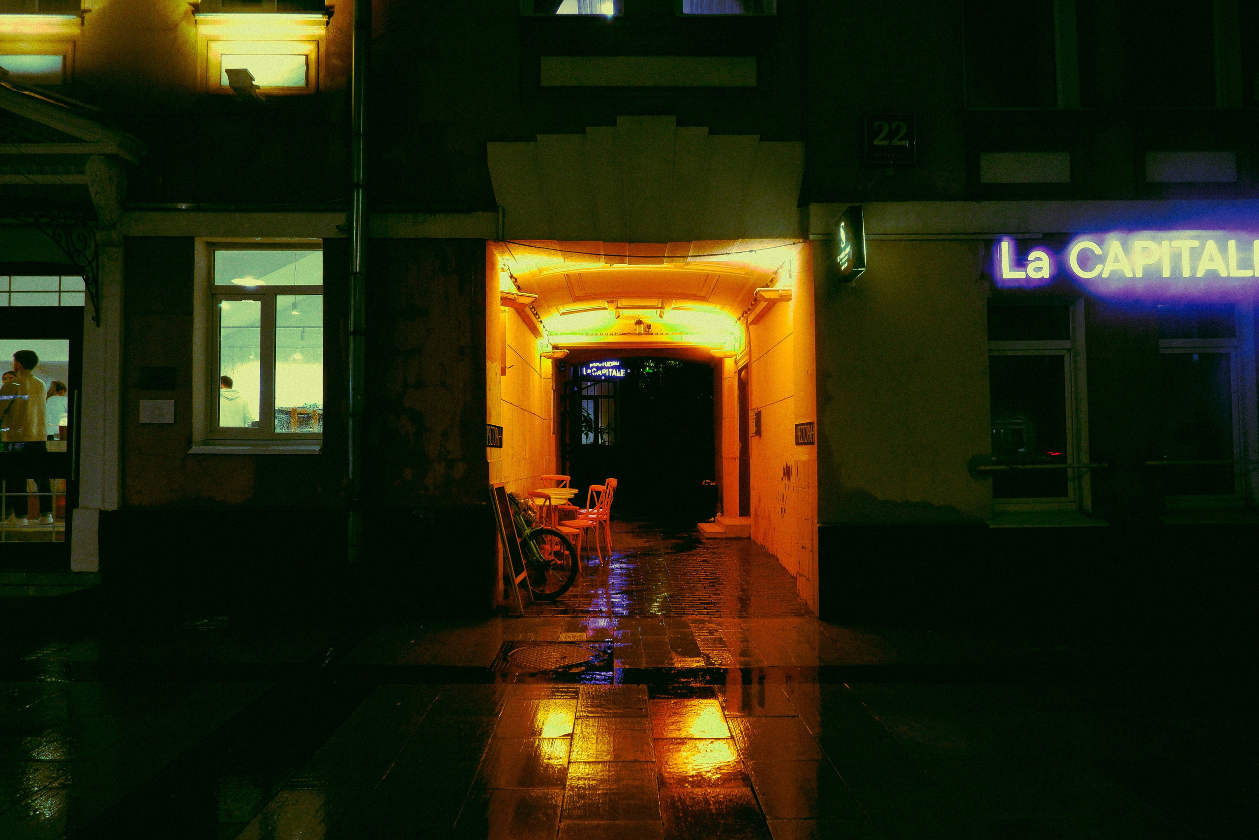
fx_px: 804
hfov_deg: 76.1
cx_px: 630
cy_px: 420
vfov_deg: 55.1
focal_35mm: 23
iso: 1250
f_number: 3.5
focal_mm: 15
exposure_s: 1/35
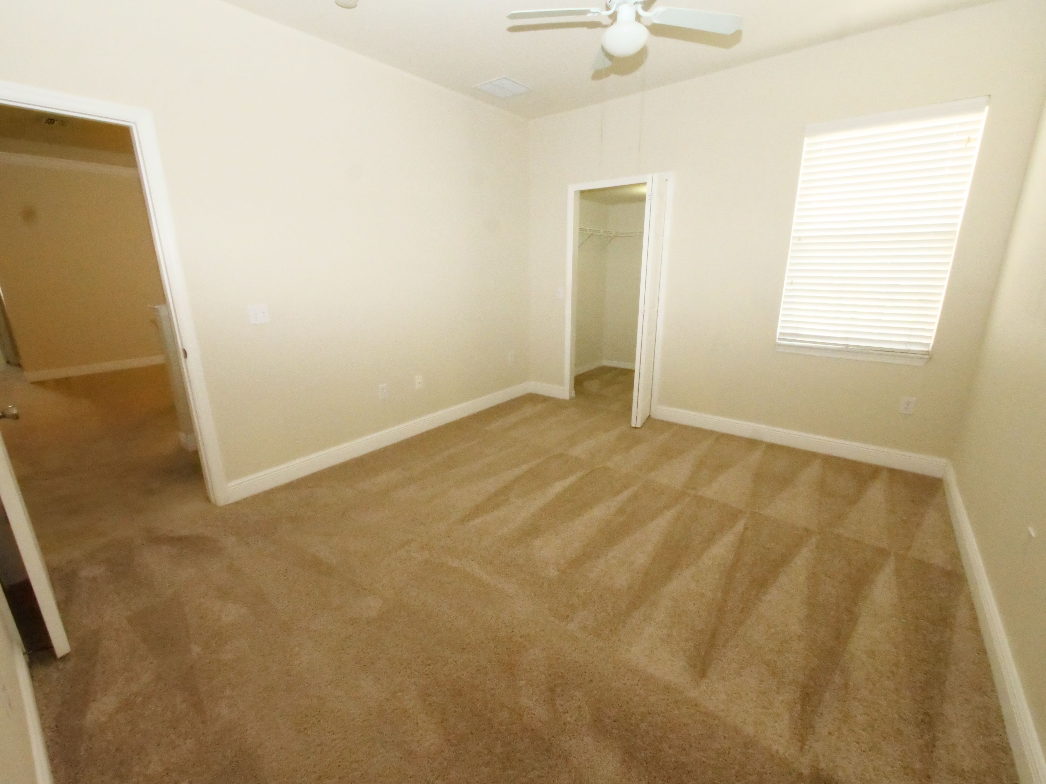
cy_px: 392
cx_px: 523
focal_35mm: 14
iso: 12800
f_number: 20
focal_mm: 7
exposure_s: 1/60
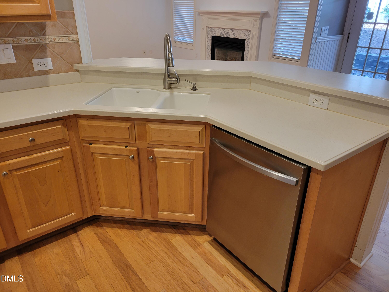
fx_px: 292
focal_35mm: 26
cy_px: 146
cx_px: 194
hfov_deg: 67.3
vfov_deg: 53.1
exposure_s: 1/60
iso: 160
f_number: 1.8
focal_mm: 5.4
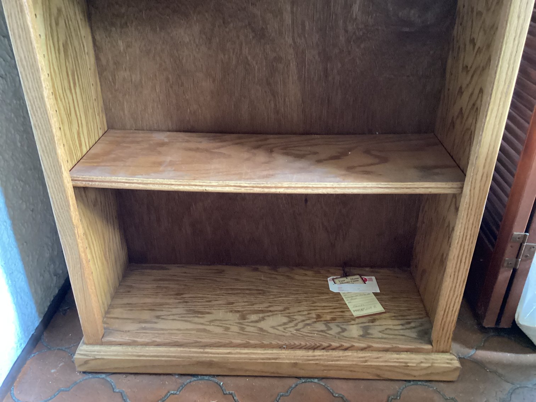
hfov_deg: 58.3
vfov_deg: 45.4
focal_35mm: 31
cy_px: 201
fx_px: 480
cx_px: 268
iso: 640
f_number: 2.4
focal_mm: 3.3
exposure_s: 1/24
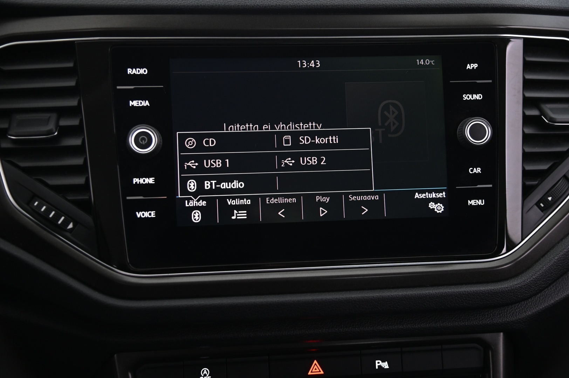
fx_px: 758
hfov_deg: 41.1
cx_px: 284
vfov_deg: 28.0
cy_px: 189
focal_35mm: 48
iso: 2000
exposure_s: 1/20
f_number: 4
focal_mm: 48
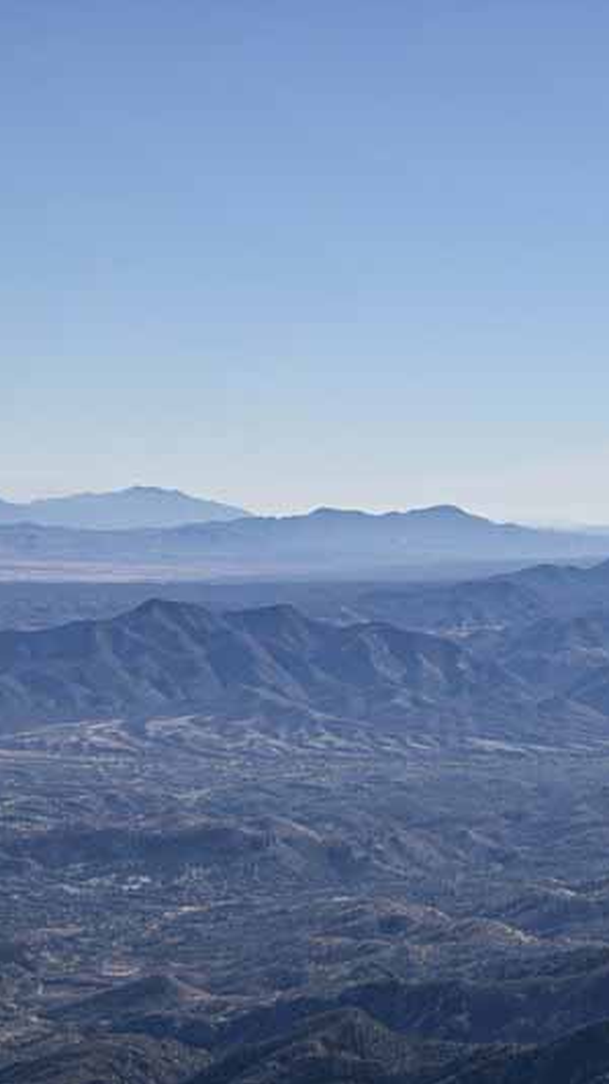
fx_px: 3360
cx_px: 505
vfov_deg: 18.3
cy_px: 542
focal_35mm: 117
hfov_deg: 10.3
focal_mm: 74
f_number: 5.6
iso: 100
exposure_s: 1/2000
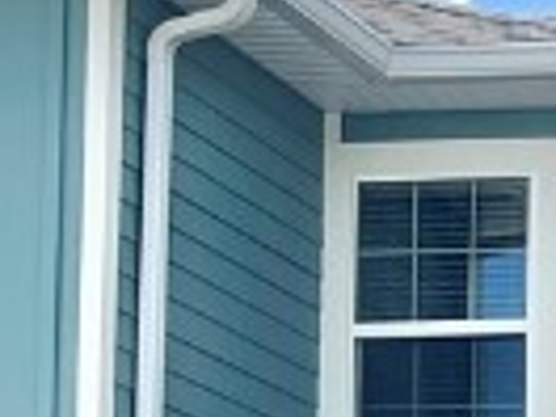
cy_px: 771
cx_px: 1466
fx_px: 3245
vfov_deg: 7.1
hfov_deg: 8.6
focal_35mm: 202
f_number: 1.6
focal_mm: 5.1
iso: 32
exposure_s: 1/4902
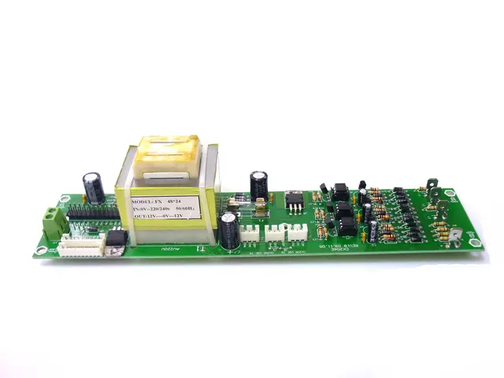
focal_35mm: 33
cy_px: 189
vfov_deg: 42.9
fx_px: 480
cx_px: 252
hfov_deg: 55.4
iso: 80
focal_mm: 5.5
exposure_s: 1/100
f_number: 2.8
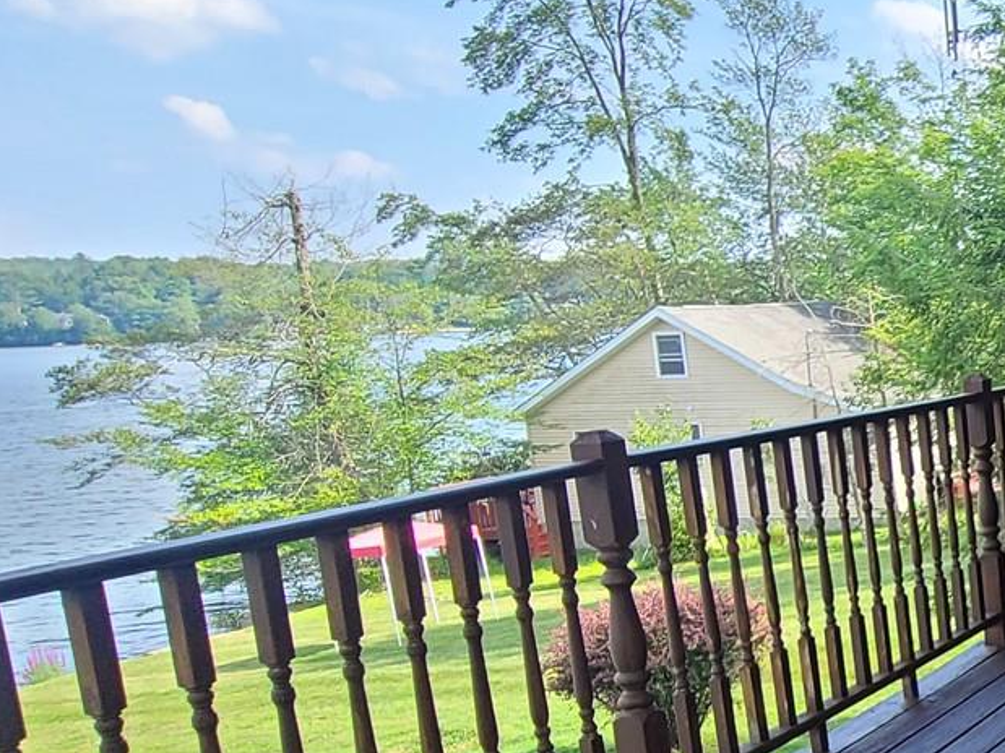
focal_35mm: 43
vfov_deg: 33.3
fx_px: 1248
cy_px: 510
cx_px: 1348
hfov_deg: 31.8
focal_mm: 2.2
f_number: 2.2
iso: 50
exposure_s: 1/211
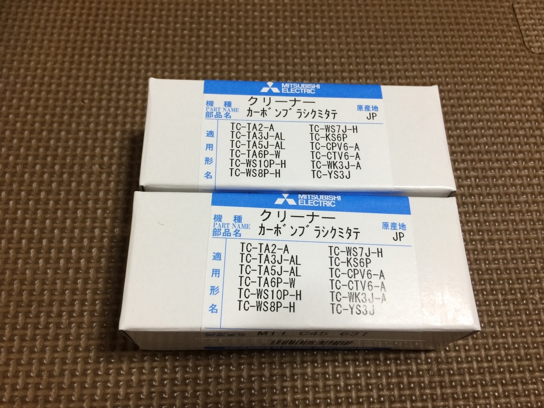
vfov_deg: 48.2
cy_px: 204
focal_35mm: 29
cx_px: 272
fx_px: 456
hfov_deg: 61.7
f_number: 2.2
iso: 100
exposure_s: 1/30
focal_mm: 4.15
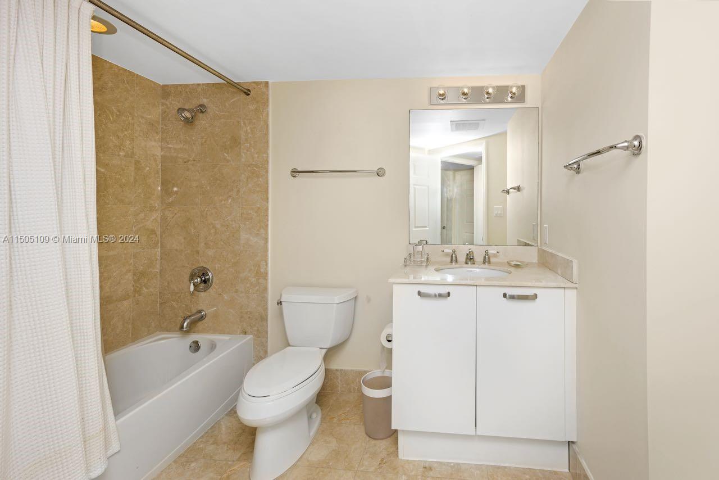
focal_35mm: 14
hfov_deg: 104.2
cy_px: 240
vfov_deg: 81.2
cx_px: 360
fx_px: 280
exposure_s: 1/60
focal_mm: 14
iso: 100
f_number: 8
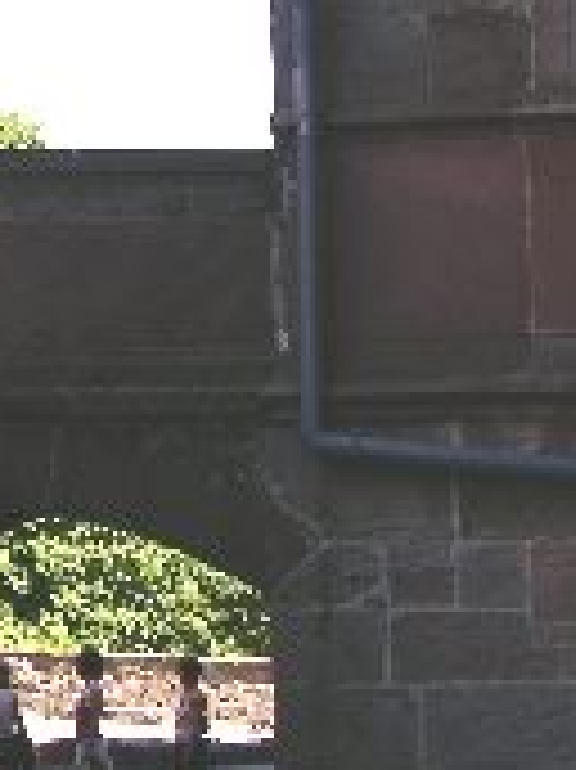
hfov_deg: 11.6
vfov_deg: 16.1
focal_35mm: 120
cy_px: 20
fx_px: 2666
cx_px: -364
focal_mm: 8.9
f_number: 6.3
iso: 50
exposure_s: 1/87.5
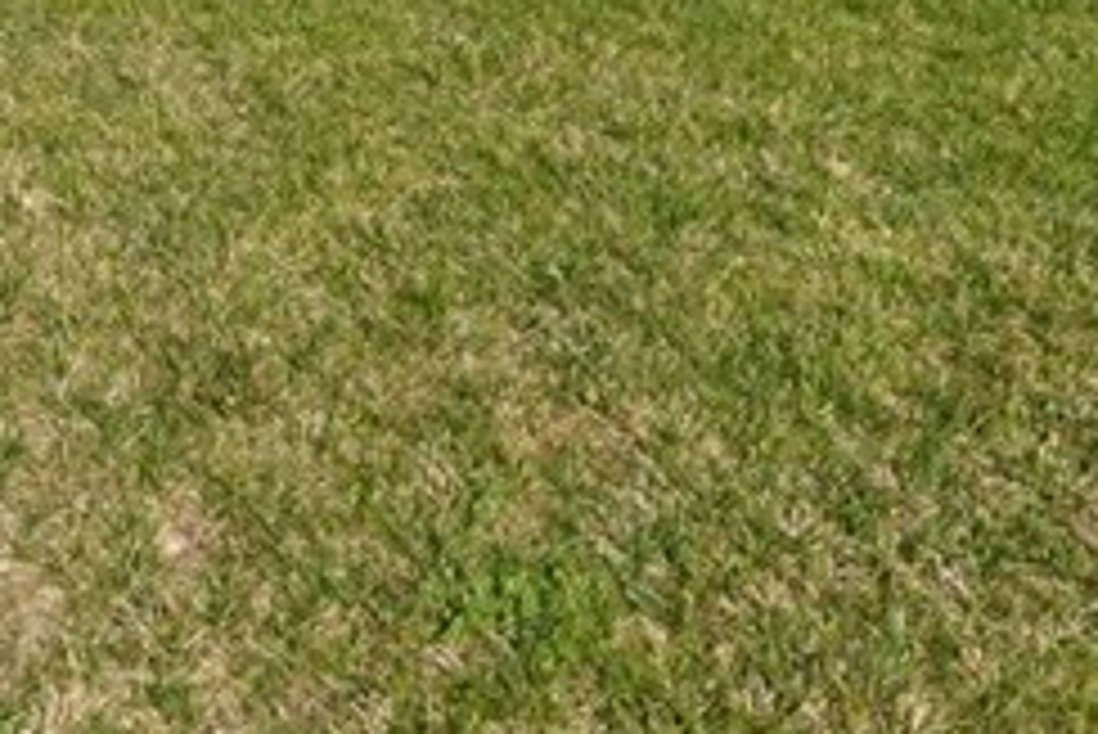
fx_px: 1923
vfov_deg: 17.9
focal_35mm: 63
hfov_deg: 30.9
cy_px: -525
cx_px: 180
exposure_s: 1/800
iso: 250
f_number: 10
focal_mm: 15
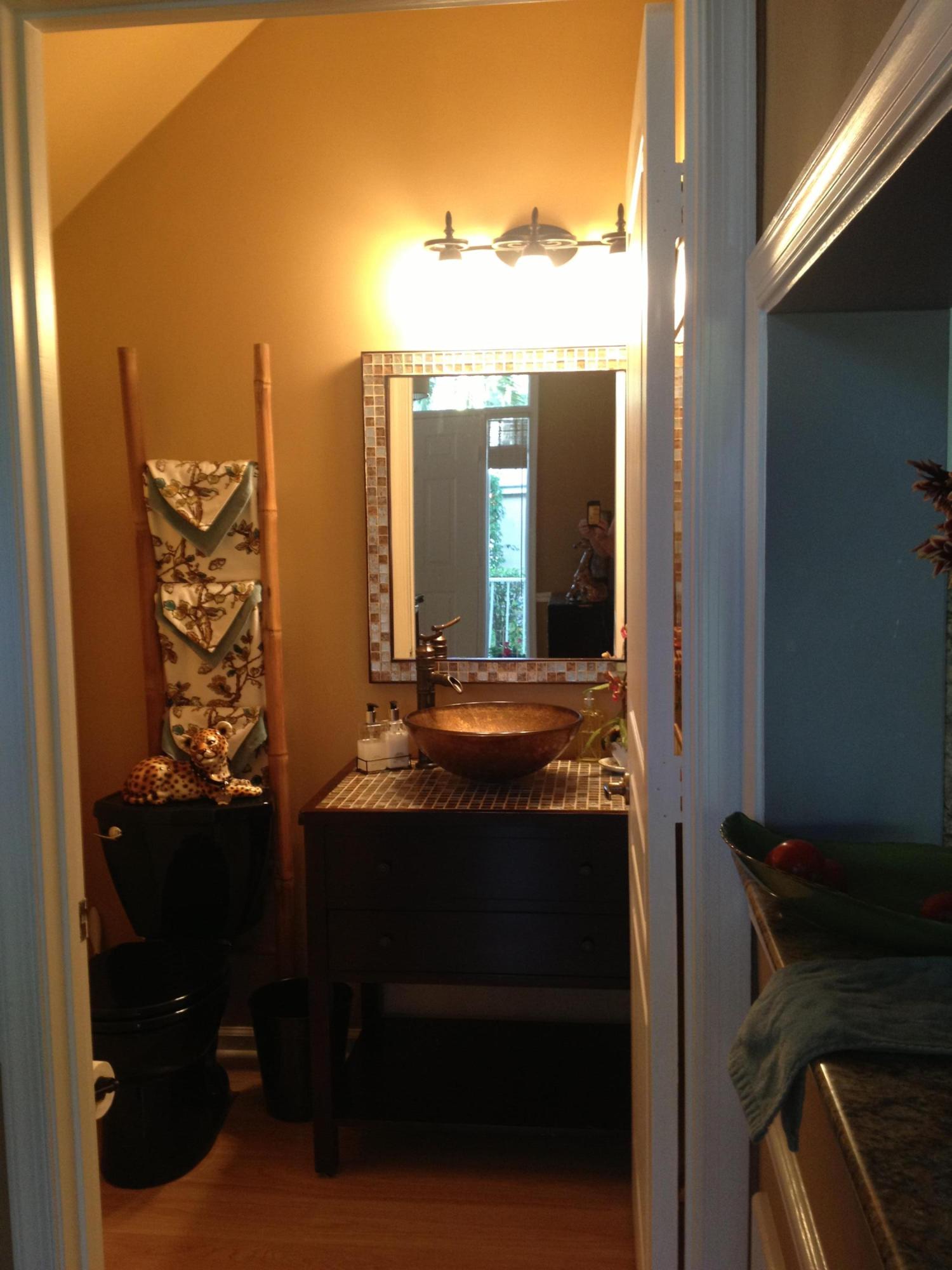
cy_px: 635
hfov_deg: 40.7
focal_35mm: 35
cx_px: 476
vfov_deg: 52.6
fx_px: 1283
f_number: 2.4
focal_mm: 4.28
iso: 100
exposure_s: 1/20
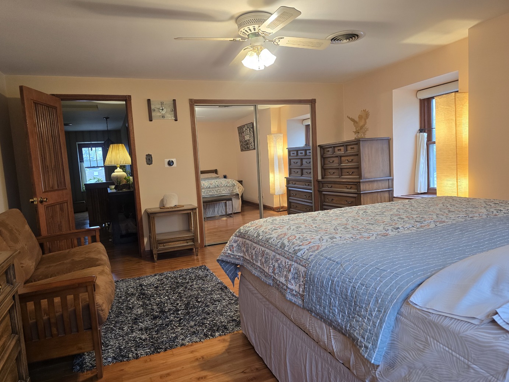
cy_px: 197
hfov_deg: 71.6
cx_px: 247
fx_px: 353
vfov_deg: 56.8
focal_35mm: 24
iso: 200
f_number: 1.7
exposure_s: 1/120
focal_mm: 6.3
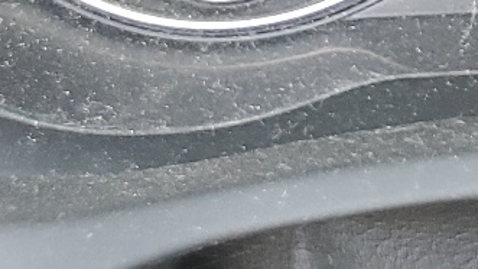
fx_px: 1736
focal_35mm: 137
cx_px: 788
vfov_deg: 7.8
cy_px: -508
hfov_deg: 14.3
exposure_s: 1/60.2
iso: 67
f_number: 1.5
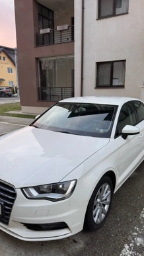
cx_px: 67
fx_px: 183
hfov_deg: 42.9
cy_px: 128
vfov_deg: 69.8
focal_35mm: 27
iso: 125
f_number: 1.78
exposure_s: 1/103
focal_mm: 6.86
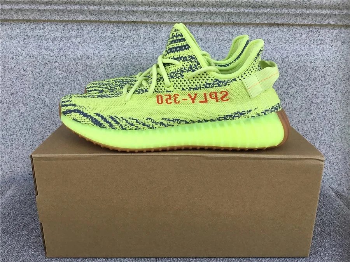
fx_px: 313
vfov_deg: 45.4
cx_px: 175
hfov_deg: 58.4
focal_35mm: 31
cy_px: 131
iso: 25
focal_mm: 3.3
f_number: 2.4
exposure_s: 1/357
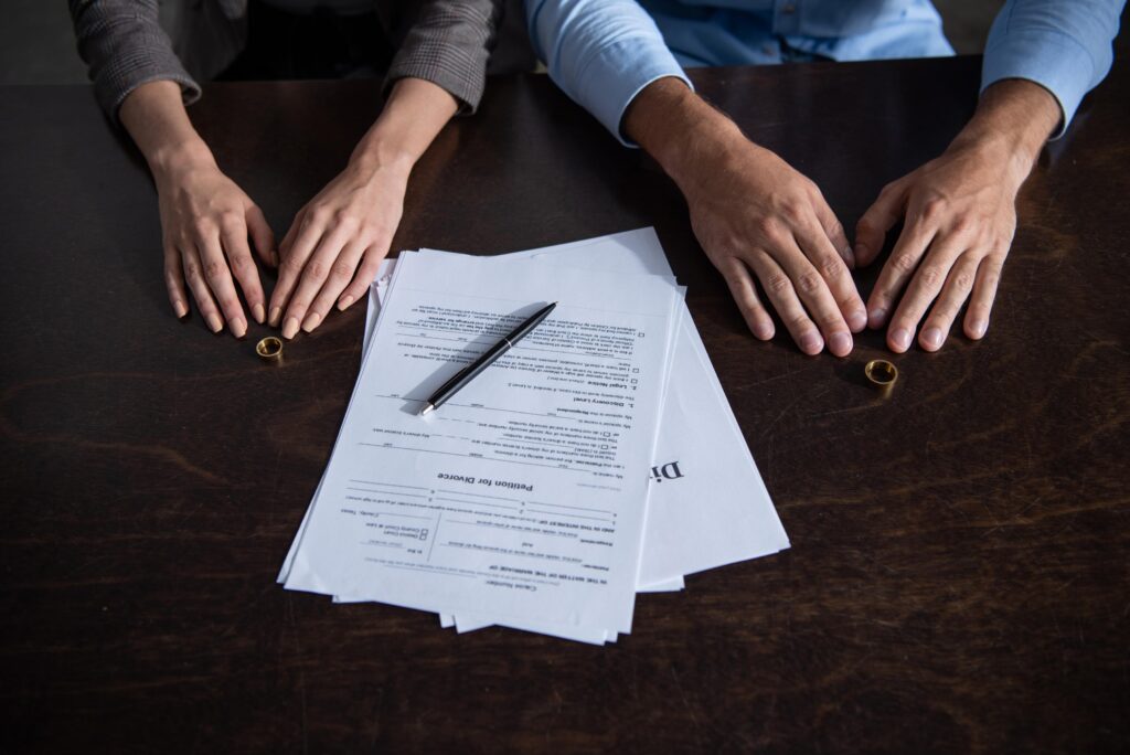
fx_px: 1131
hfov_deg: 53.1
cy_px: 378
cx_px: 565
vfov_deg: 36.9
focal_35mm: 36
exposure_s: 1/200
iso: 100
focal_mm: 36
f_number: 3.5
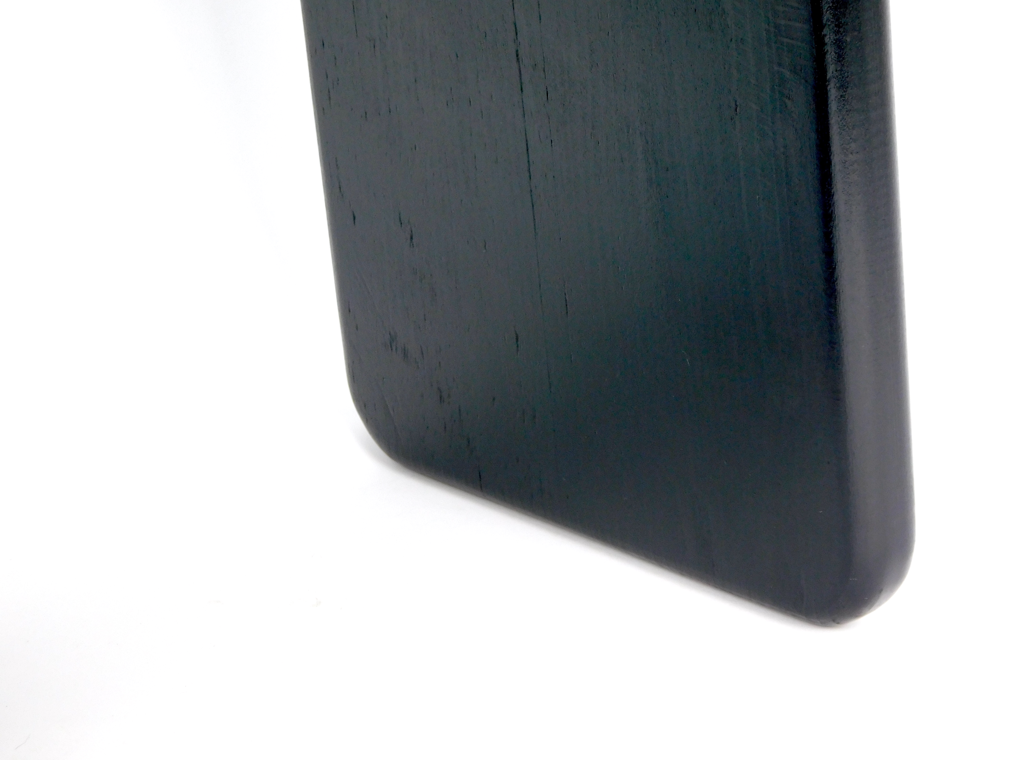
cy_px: 380
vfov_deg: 14.9
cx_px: 507
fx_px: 2900
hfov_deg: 19.8
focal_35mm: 99
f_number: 4.6
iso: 125
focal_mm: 17.6
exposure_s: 1/30
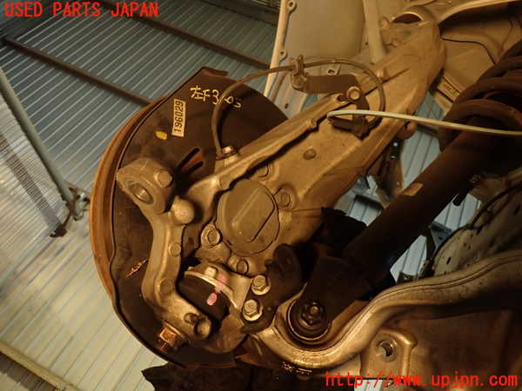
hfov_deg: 69.4
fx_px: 377
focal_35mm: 25
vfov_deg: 54.9
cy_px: 196
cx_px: 261
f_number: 2
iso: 500
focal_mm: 4.5
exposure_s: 1/30
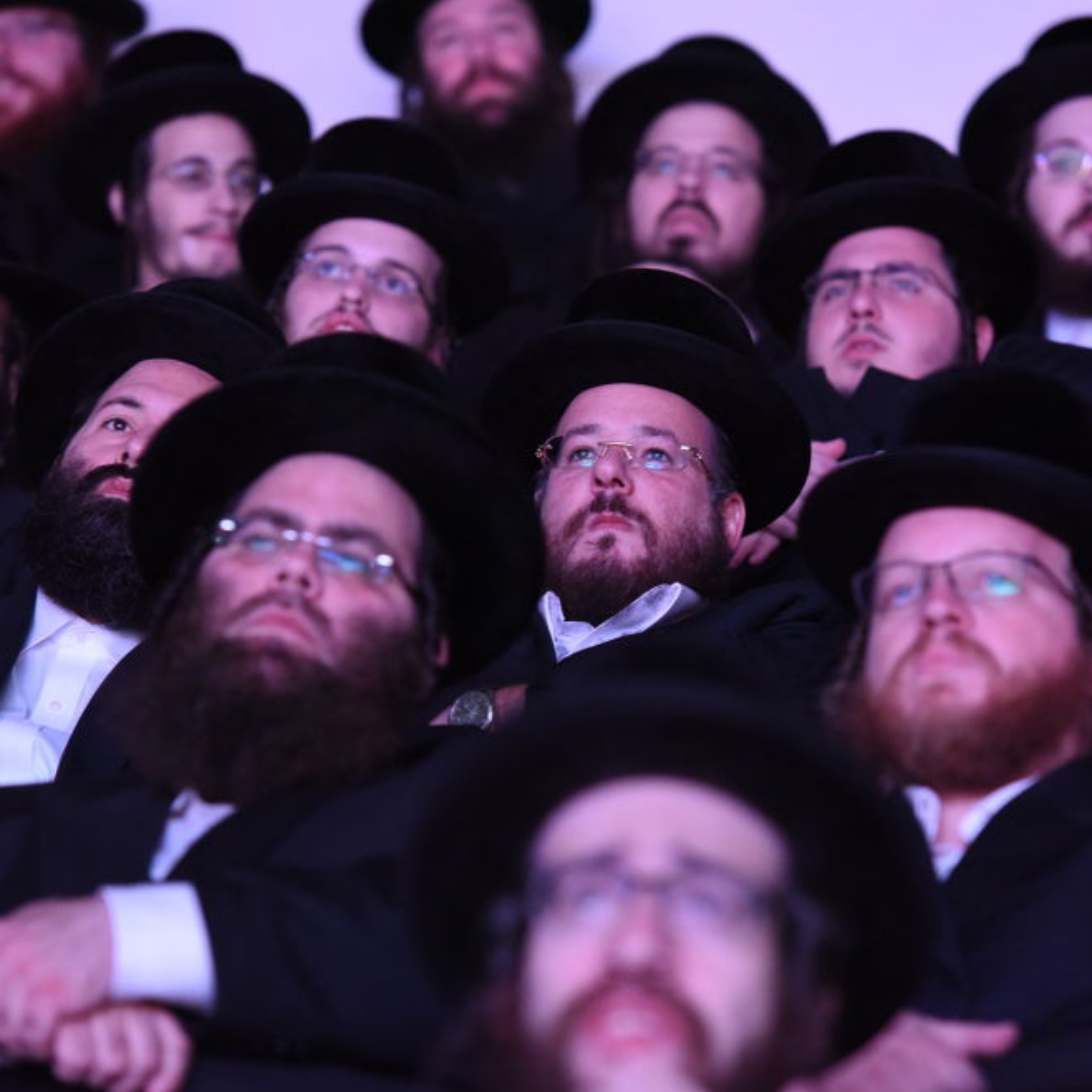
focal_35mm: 198
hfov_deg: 8.8
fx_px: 7067
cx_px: 590
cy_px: 551
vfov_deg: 8.8
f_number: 3.5
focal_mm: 150
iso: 5000
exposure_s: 1/30
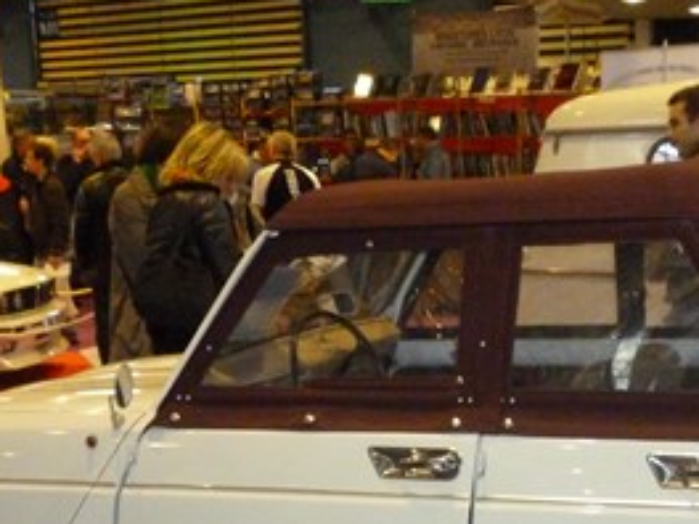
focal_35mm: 68
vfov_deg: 20.7
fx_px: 1373
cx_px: 500
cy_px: 564
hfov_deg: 28.3
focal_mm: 5
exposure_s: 1/60
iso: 640
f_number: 3.1
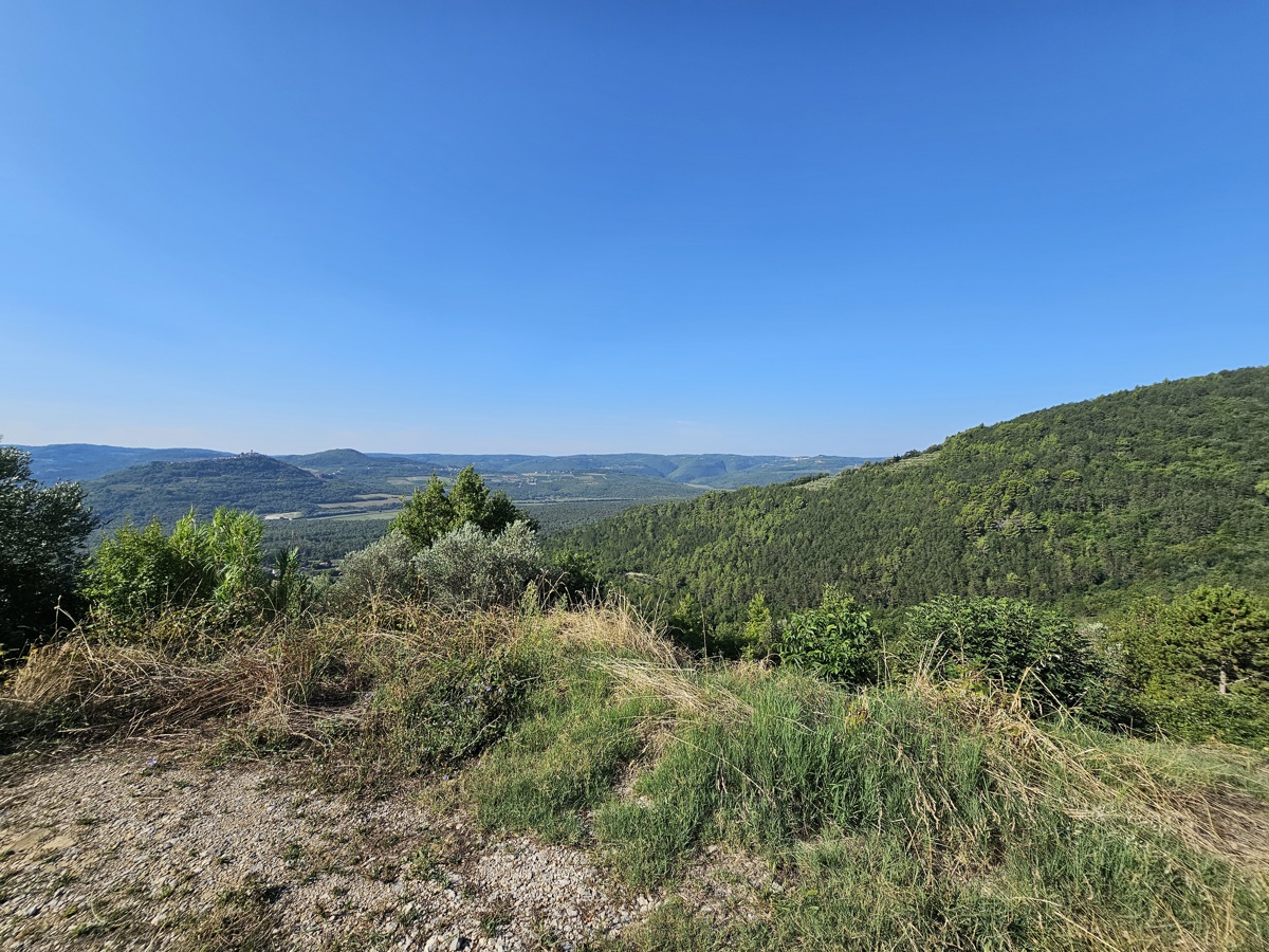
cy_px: 476
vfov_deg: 89.9
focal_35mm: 13
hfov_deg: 106.2
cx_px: 634
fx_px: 477
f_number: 2.2
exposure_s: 1/2671
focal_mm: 2.2
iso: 50
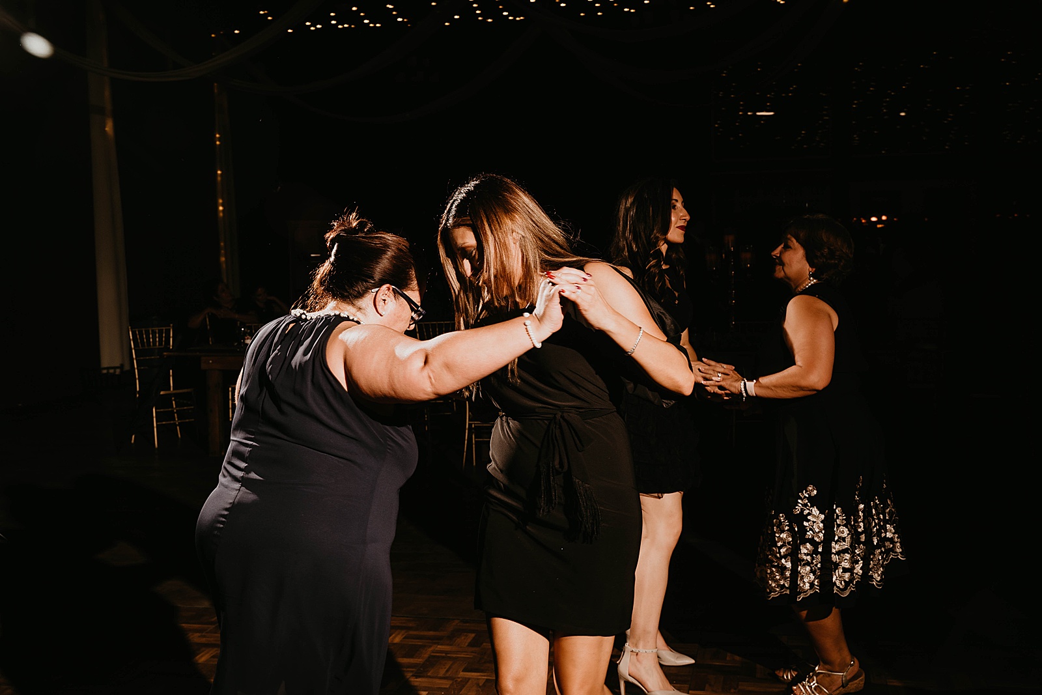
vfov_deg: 31.9
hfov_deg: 46.4
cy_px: 348
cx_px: 521
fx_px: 1216
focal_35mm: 42
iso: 250
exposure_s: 1/15
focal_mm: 42
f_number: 11
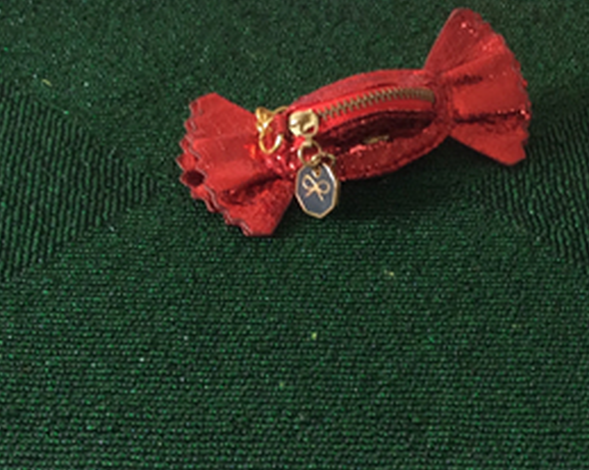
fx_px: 1342
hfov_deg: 24.8
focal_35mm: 77
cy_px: 227
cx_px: 277
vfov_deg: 19.9
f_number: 2.4
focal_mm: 3.3
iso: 32
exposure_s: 1/25
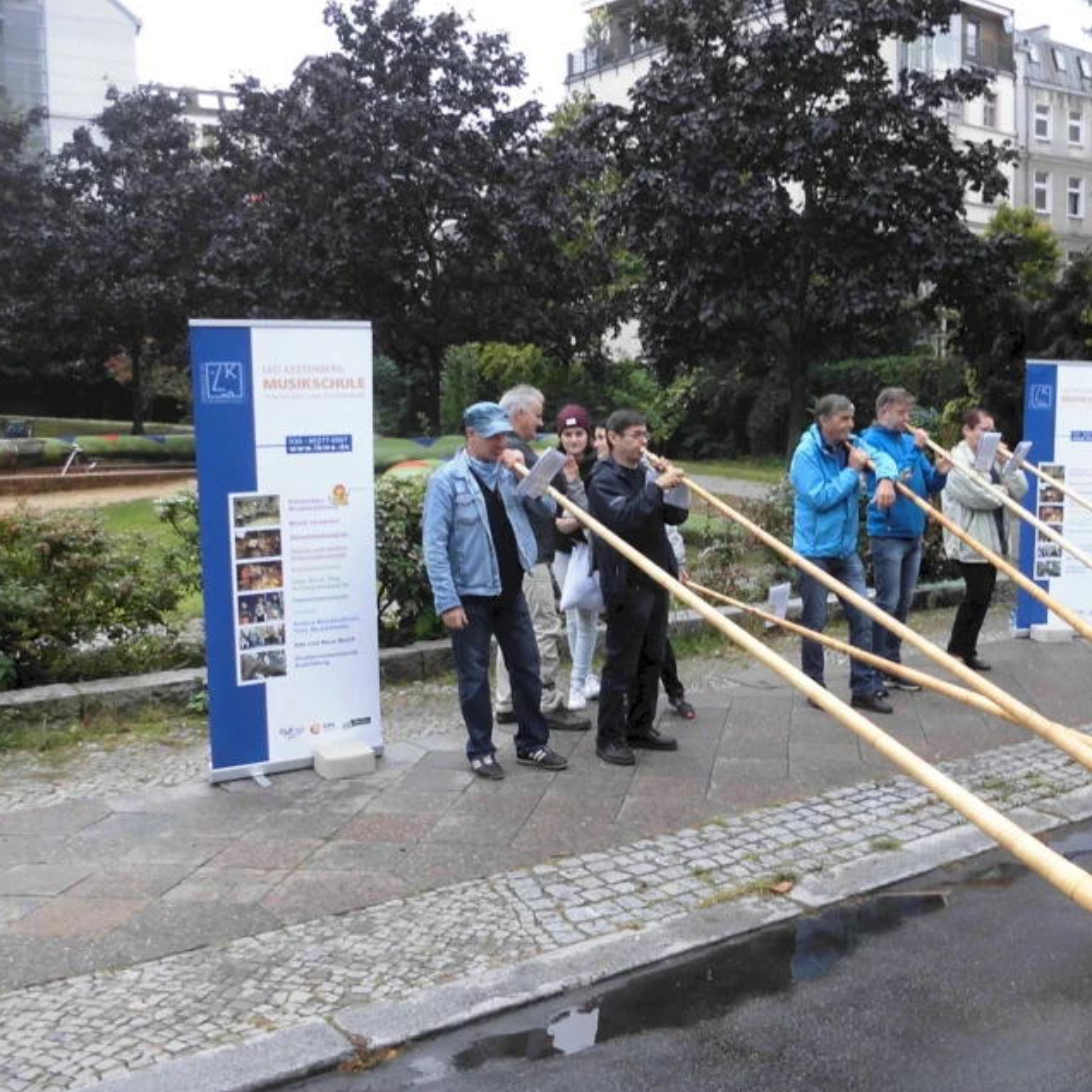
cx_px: 737
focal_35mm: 37
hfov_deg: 44.2
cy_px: 563
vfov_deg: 44.9
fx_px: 1321
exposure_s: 1/100
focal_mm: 4.6
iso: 64
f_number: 3.2
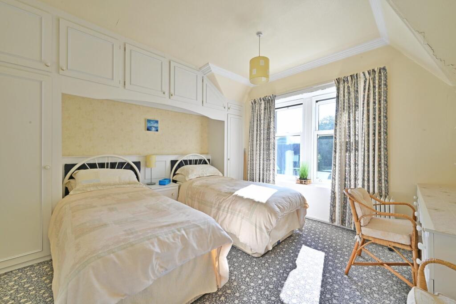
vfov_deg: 81.2
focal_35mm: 14
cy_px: 152
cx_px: 228
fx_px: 177
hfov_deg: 104.2
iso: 125
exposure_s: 1/6
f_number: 13
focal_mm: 14
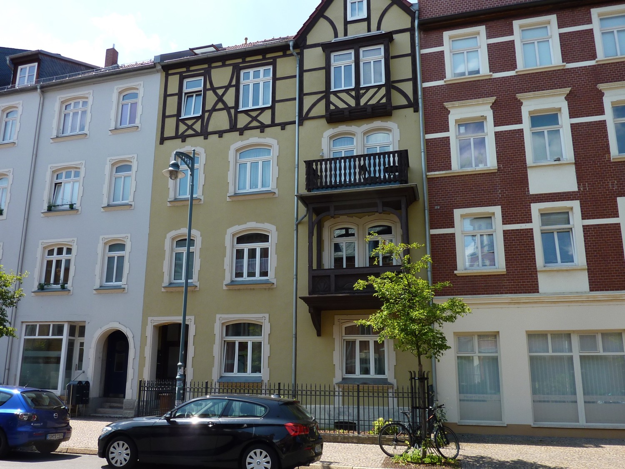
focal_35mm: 25
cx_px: 312
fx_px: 451
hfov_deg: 69.4
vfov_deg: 54.9
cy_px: 234
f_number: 4
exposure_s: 1/250
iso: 80
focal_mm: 4.1
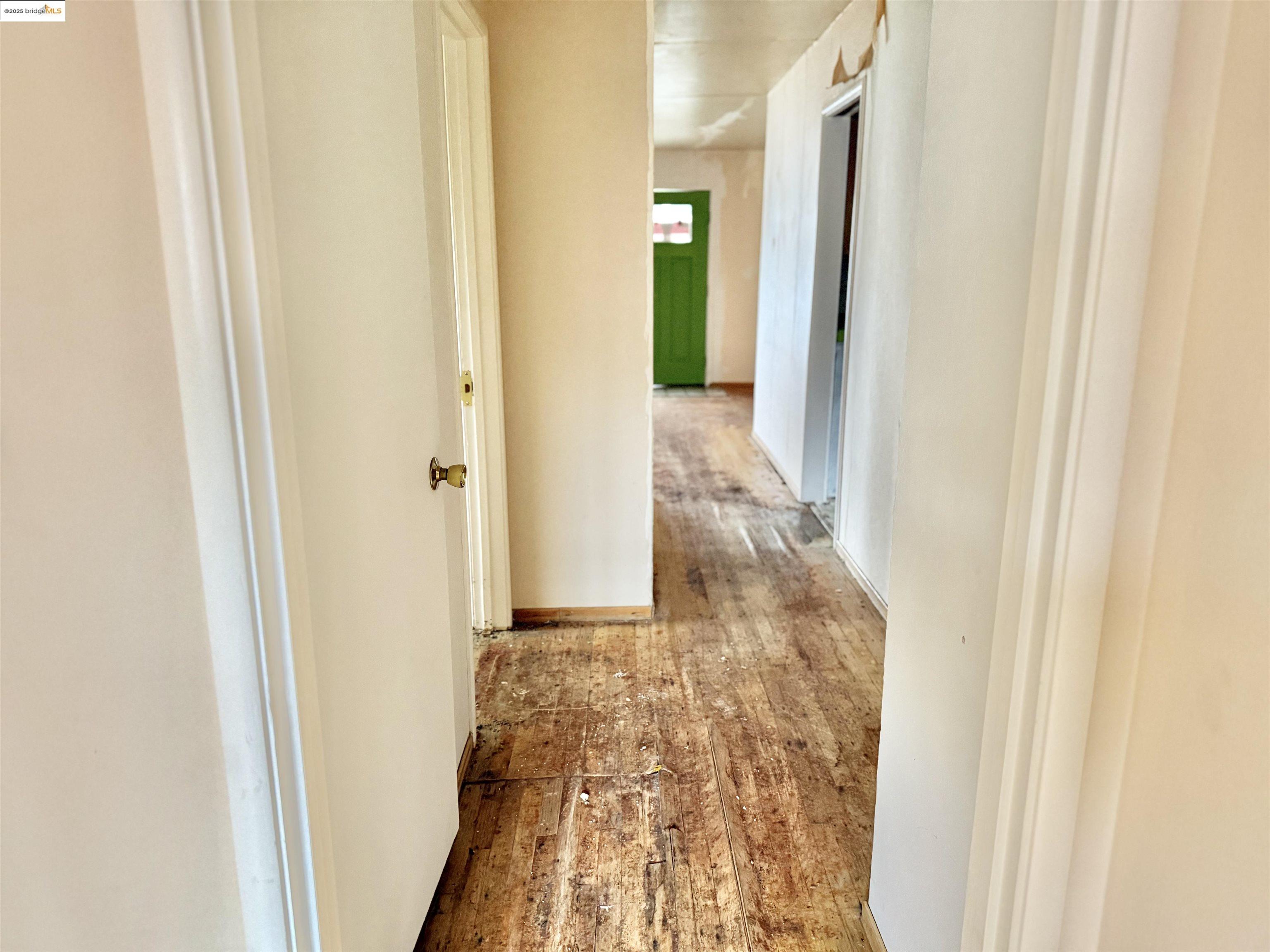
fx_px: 881
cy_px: 476
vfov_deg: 56.8
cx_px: 635
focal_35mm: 24
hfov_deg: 71.6
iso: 400
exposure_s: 1/60
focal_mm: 6.76
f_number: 1.78
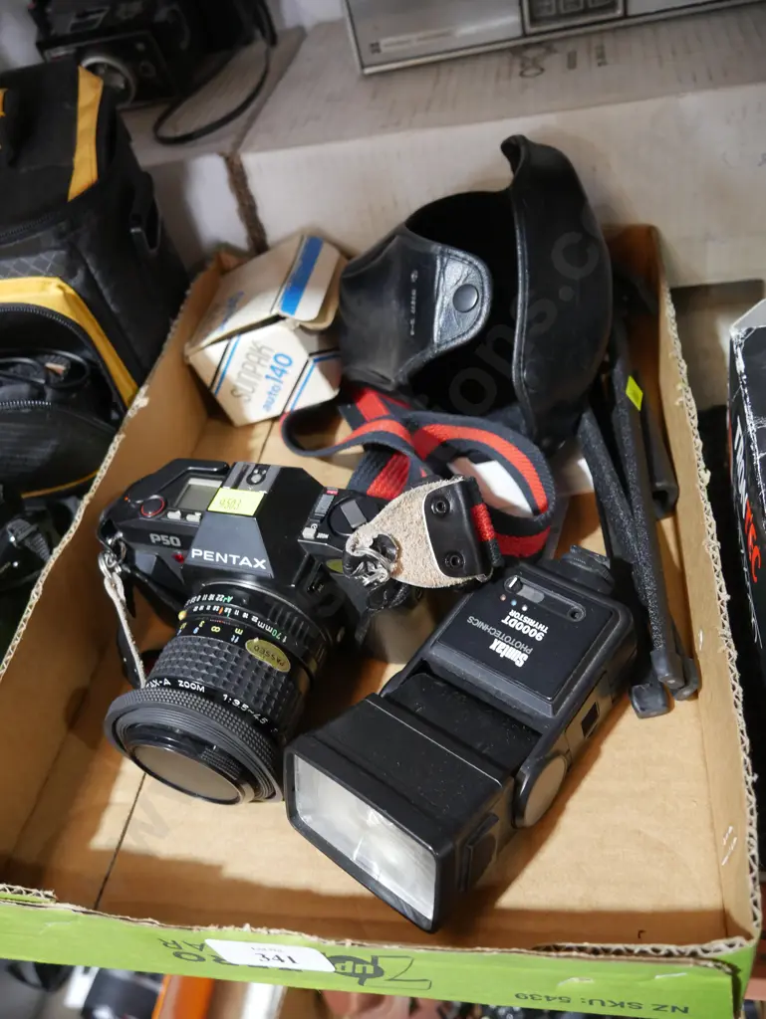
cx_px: 383
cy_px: 510
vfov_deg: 63.4
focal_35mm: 28
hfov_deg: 49.8
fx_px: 825
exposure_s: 1/60
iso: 1250
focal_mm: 14
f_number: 3.5
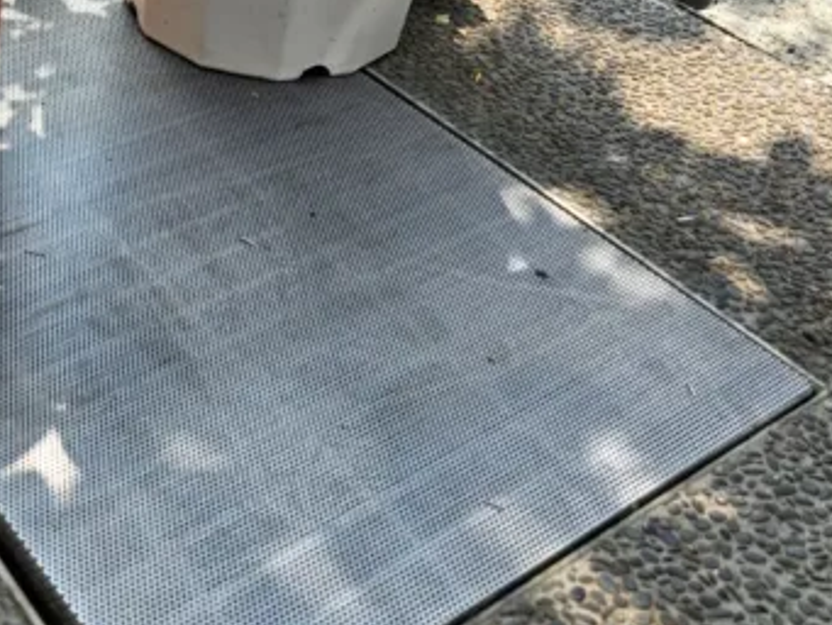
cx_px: 142
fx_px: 1298
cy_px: 200
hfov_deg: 34.2
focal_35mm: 54
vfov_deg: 26.9
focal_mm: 6.3
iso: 12
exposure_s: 1/284
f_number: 1.7
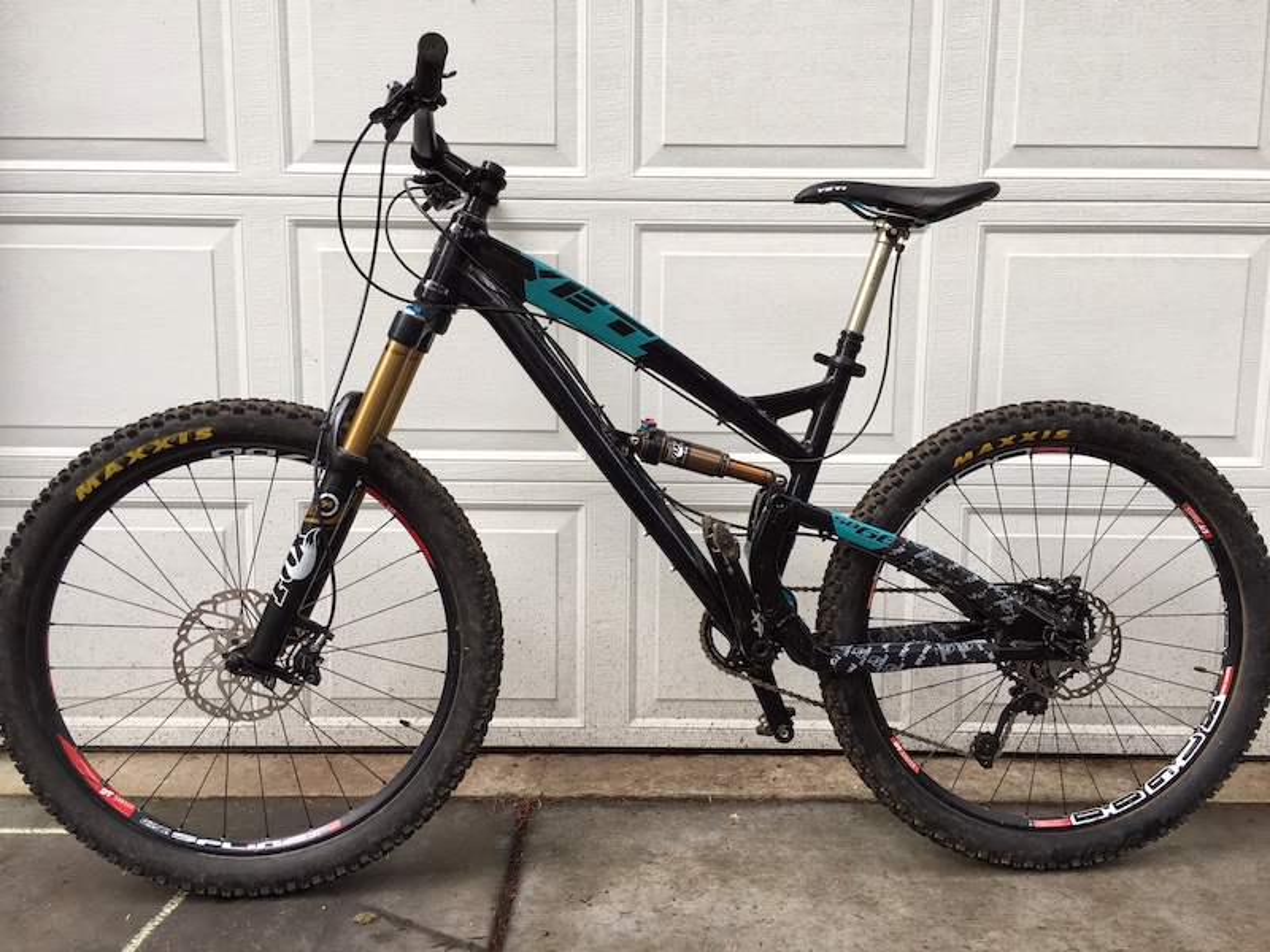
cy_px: 476
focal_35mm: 29
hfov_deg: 61.7
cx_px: 635
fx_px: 1064
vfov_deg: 48.2
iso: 32
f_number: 2.2
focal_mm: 4.15
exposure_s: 1/60
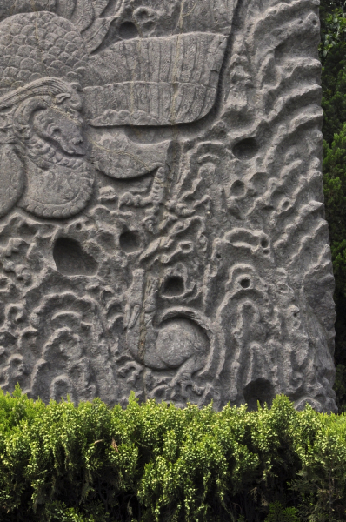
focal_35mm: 128
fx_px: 1852
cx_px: 67
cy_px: 136
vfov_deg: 16.0
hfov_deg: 10.6
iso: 200
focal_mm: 50
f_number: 16
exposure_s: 1/180
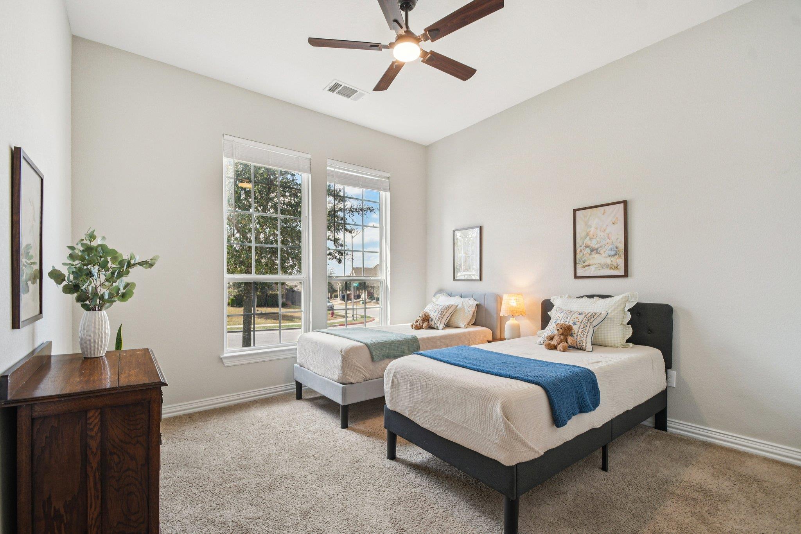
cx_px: 400
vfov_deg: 77.3
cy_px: 267
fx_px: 334
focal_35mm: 15
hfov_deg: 100.4
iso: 400
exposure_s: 1/40
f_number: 8
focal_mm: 10
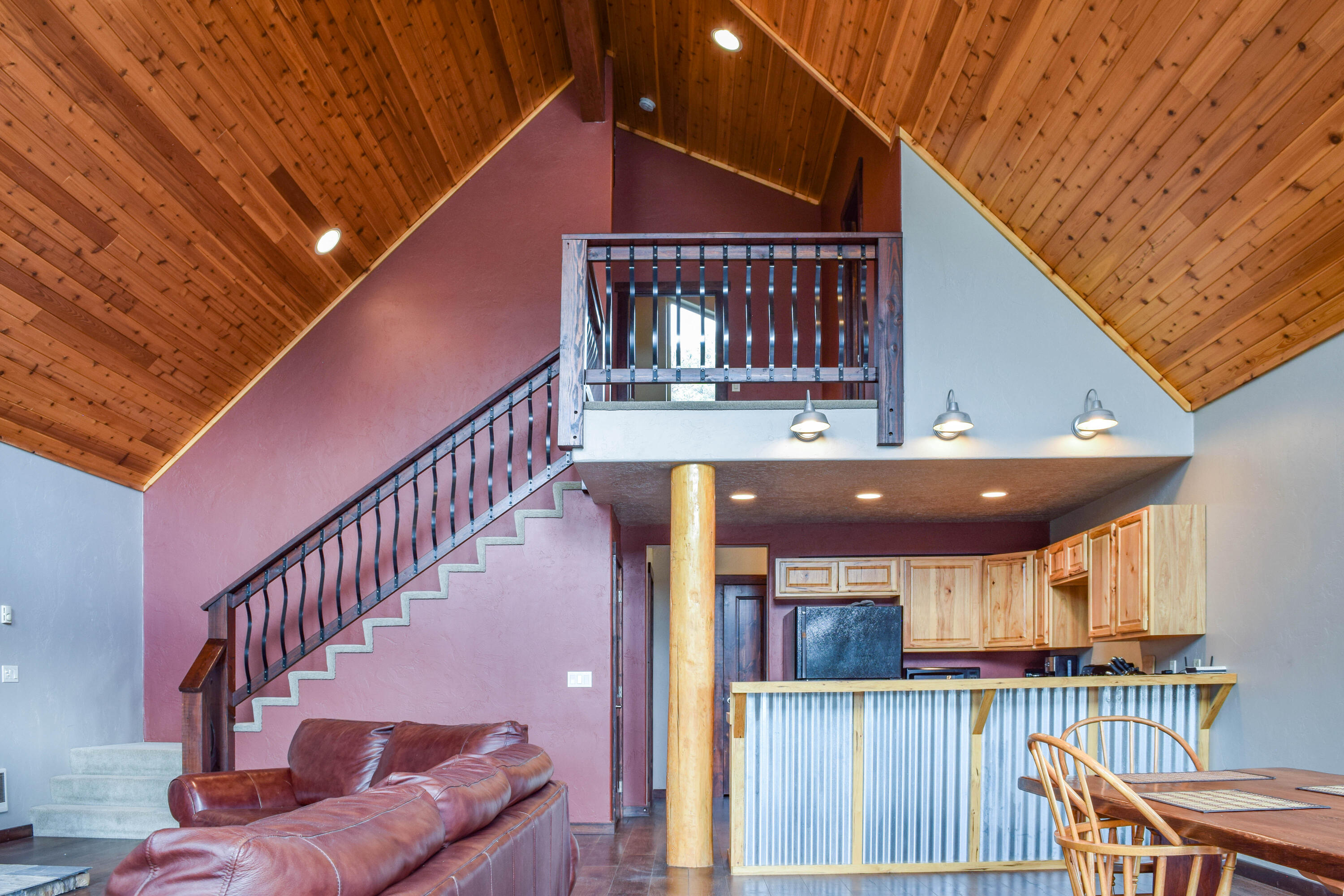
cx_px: 672
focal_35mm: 27
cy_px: 448
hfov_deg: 67.4
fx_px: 1008
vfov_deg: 47.9
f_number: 10
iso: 200
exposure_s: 1/5
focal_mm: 18
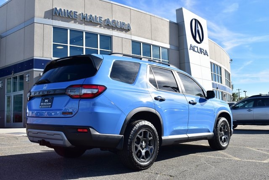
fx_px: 280
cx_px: 134
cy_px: 90
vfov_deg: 35.6
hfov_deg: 51.2
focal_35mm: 38
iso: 100
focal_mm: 25
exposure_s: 1/320
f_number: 9
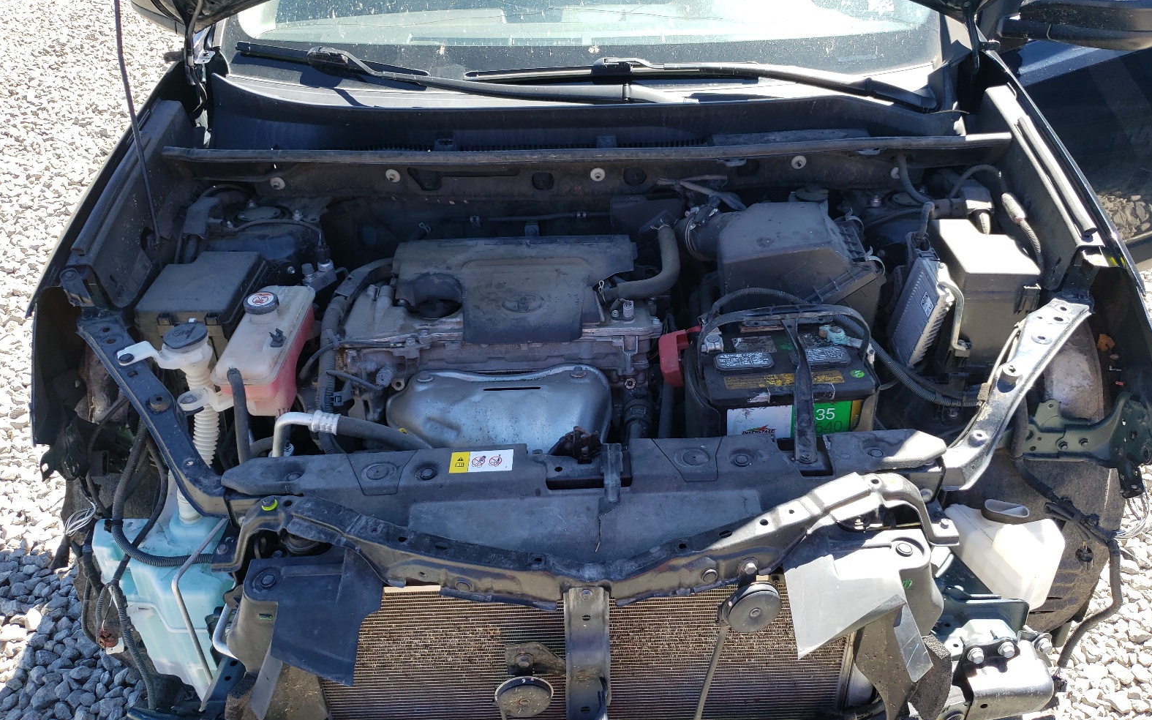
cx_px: 584
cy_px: 361
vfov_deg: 44.5
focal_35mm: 28
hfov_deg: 66.5
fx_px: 879
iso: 50
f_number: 1.5
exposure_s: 1/500
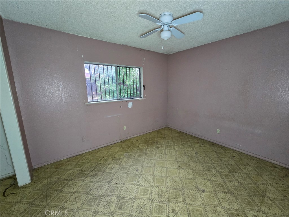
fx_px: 109
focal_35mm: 13
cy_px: 108
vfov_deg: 89.9
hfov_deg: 106.2
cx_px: 144
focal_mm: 2.2
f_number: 2.2
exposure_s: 1/57.6
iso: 400
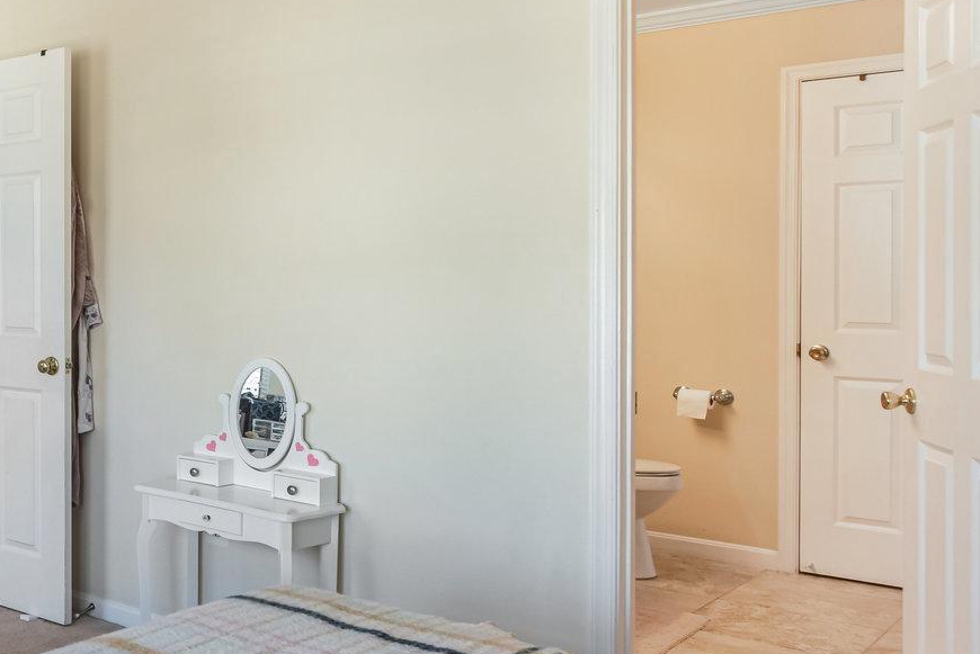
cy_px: 268
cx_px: -114
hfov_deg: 39.2
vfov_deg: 33.4
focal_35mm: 40
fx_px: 1089
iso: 500
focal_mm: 17
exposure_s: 1/160
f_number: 8
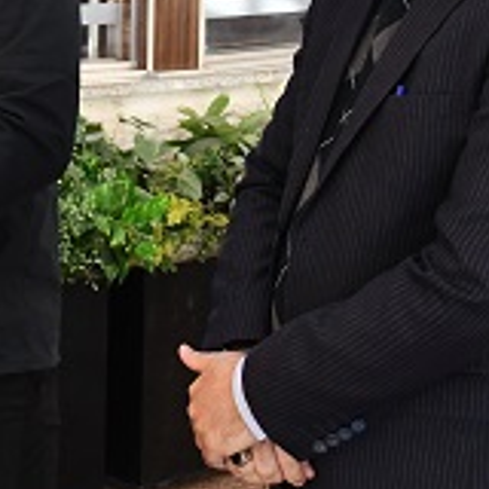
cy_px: -2
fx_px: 1806
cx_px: -199
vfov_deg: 15.1
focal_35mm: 113
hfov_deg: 14.6
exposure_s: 1/125
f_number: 5.6
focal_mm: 24
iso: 3200
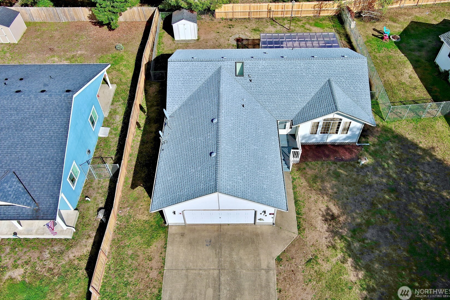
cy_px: 148
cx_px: 232
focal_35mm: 30
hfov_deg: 61.9
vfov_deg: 43.6
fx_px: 375
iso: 100
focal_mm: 10.57
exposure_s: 1/1949
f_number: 2.8
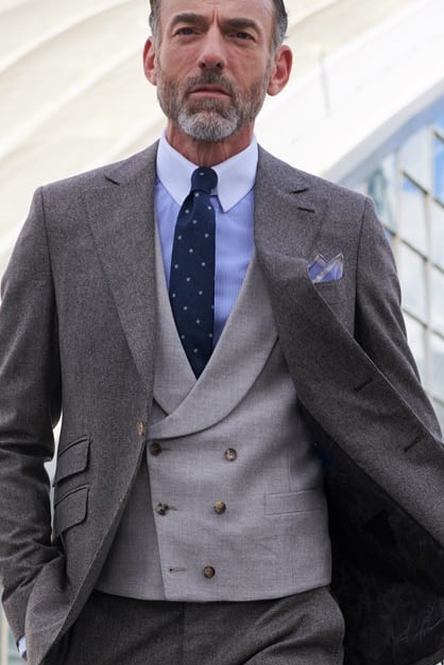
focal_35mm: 143
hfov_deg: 9.6
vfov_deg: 14.1
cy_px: 679
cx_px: 252
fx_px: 2645
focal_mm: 56
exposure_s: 1/640
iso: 200
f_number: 4
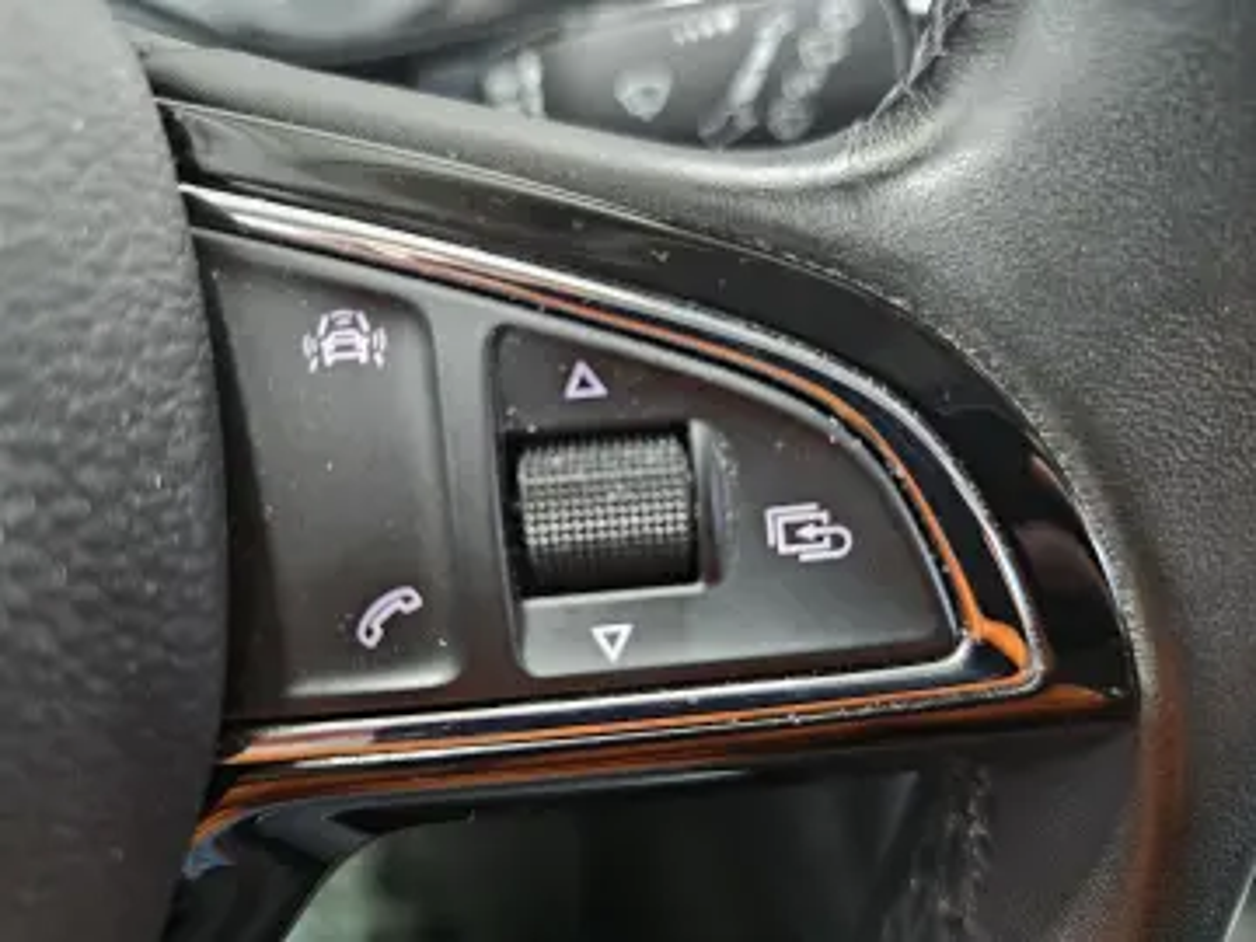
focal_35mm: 23
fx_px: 835
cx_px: 628
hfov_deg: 73.9
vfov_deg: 58.9
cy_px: 471
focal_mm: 6.3
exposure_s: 1/25.5
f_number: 1.7
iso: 800
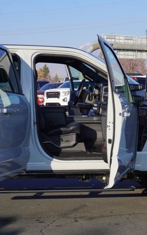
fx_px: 492
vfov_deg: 26.9
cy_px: 118
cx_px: 86
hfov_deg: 17.0
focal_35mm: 77
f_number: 10
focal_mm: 33
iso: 100
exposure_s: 1/125
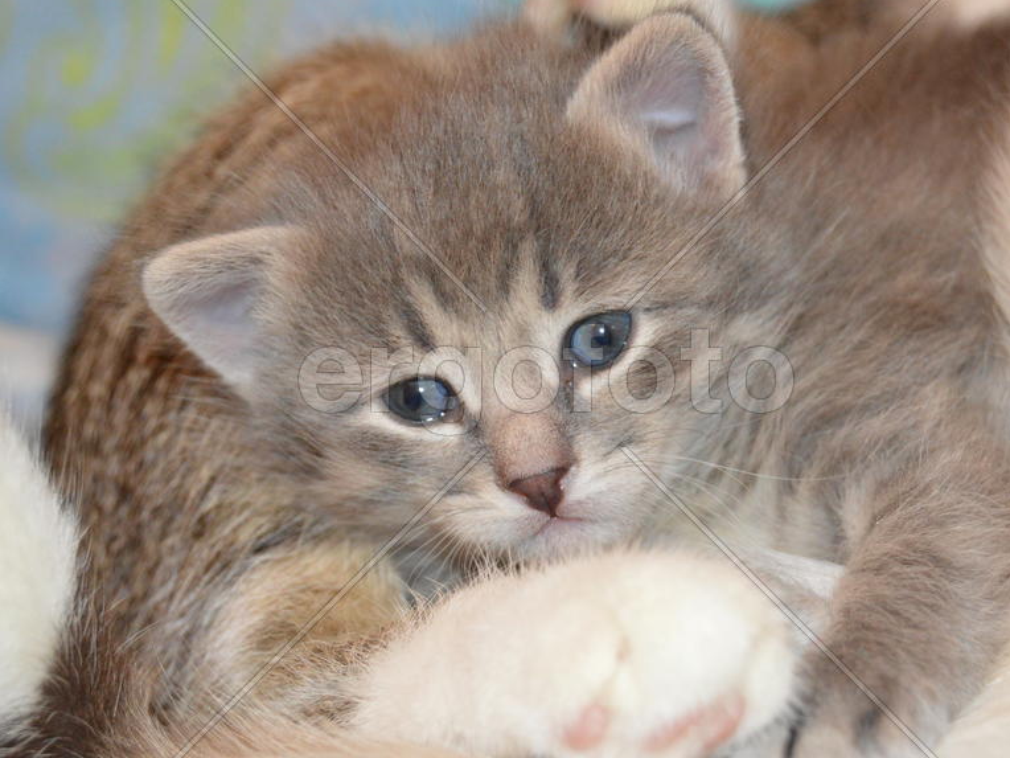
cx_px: 555
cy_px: 380
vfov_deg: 16.3
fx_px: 2642
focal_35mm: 91
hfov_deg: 21.6
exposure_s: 1/60
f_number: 5.6
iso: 2500
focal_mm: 55
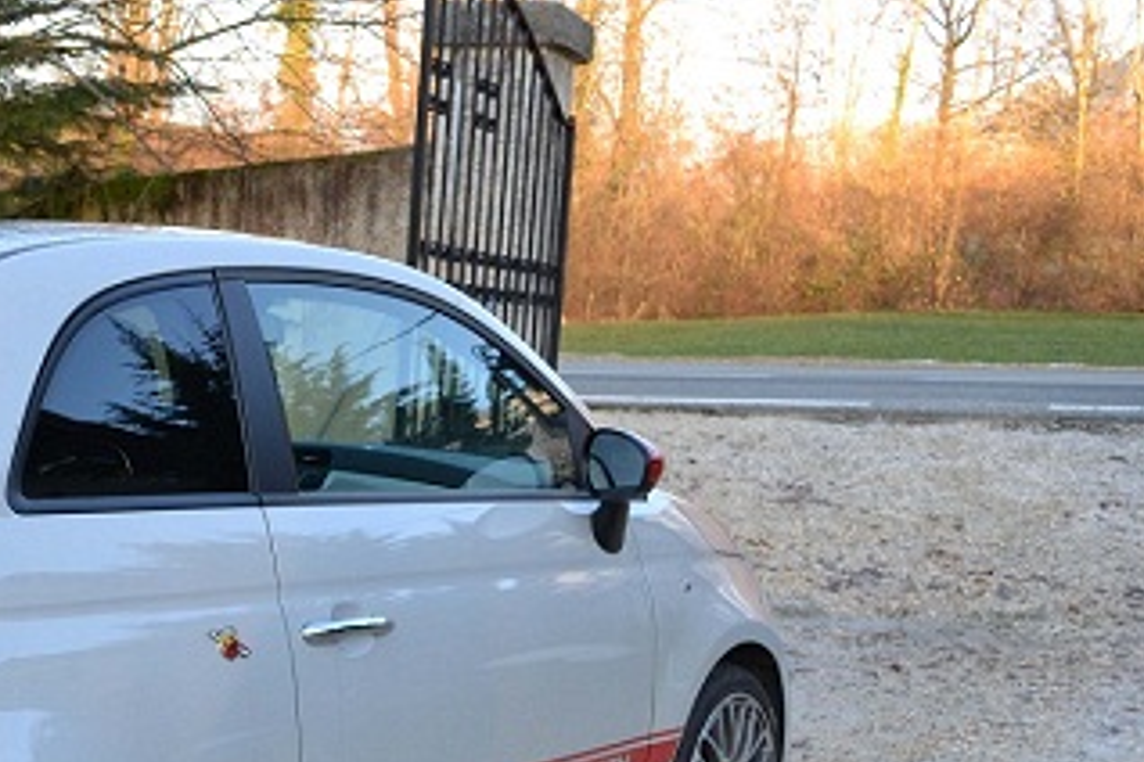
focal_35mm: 68
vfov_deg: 19.6
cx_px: 86
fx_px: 2161
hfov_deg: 28.4
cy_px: 687
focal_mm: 24
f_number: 5.6
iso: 280
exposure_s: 1/125
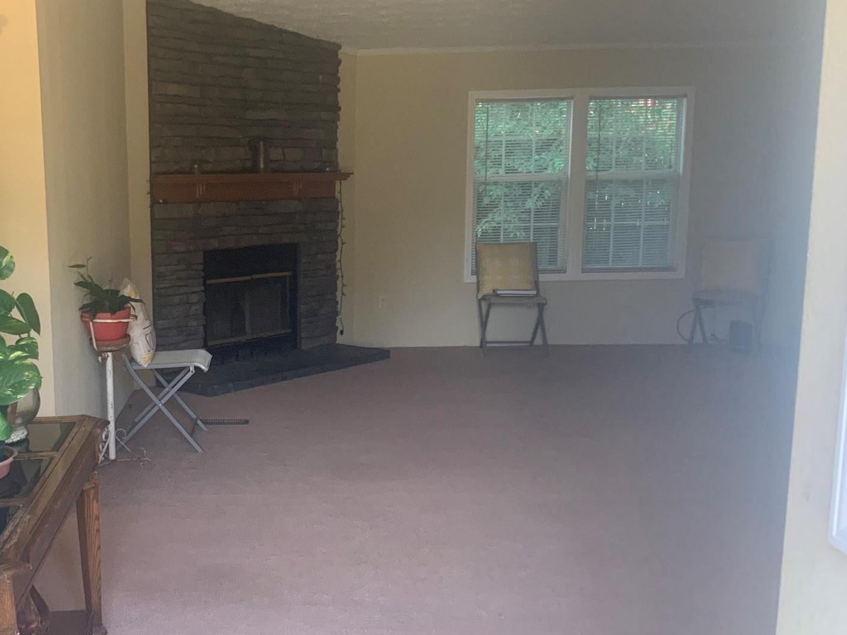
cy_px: 347
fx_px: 1028
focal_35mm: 42
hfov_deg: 43.7
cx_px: 240
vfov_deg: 34.3
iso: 64
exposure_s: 1/60
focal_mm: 3
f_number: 1.8
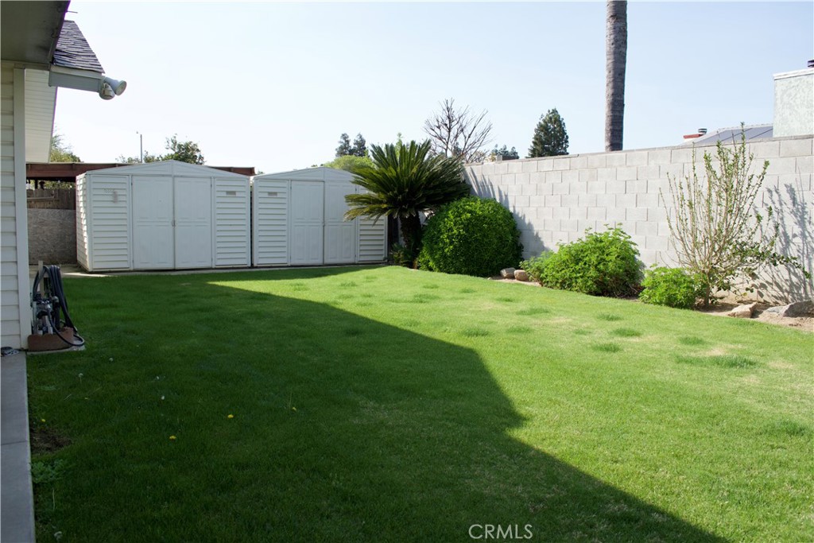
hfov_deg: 61.9
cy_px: 272
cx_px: 407
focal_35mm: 30
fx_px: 678
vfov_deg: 43.6
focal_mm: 20
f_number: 8
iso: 400
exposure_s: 1/800
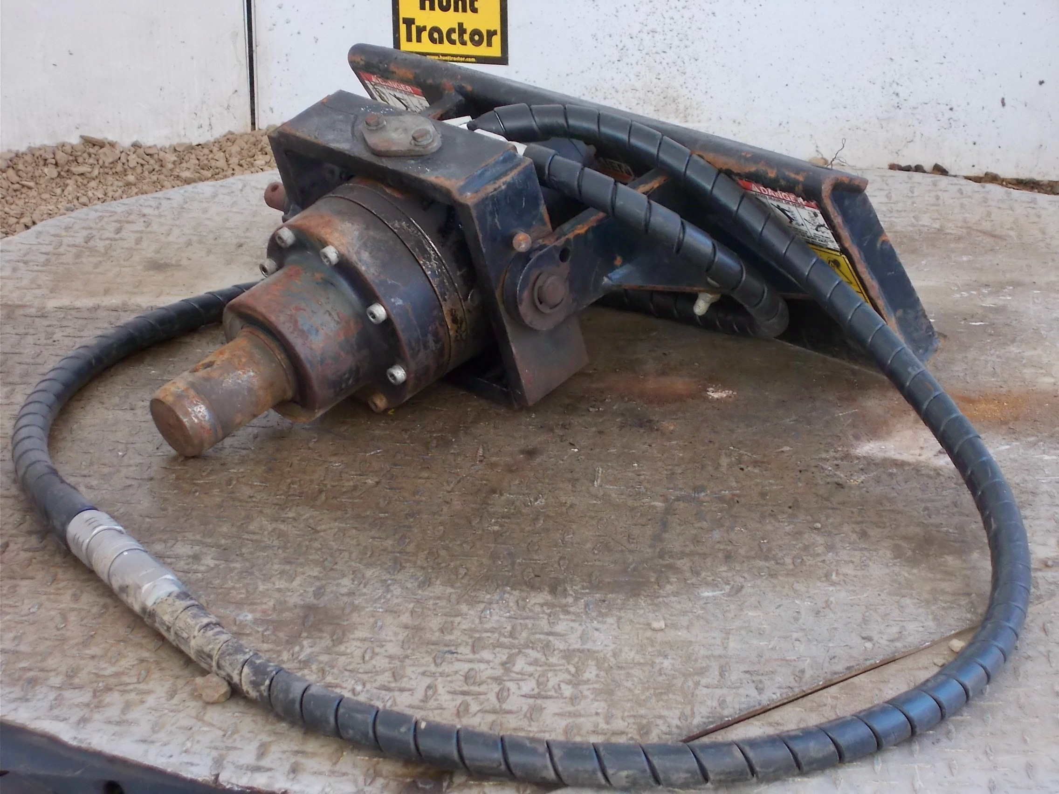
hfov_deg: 19.8
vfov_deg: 14.9
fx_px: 3029
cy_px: 397
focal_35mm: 99
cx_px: 530
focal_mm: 17.6
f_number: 5.5
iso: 200
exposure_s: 1/50
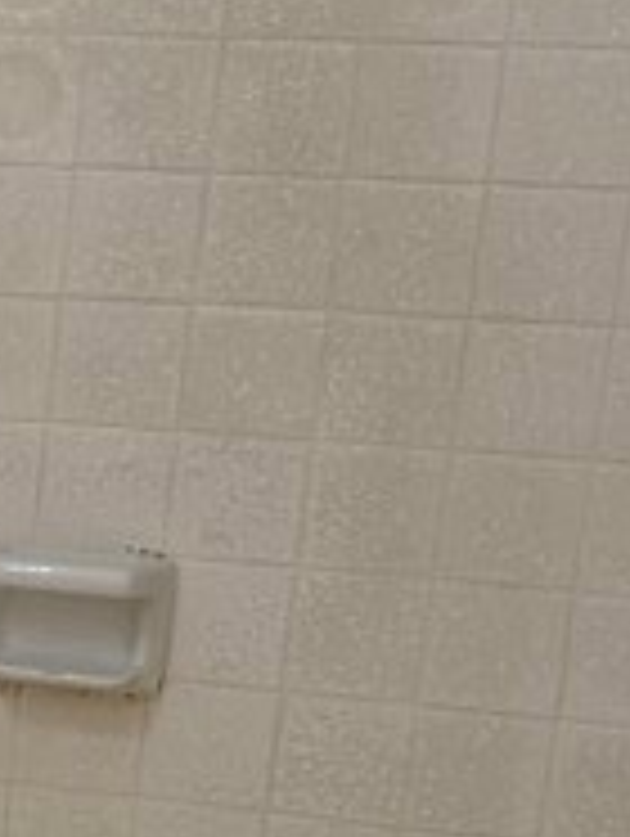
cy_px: 878
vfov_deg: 14.6
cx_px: -864
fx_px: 3196
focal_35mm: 132
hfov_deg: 9.9
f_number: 1.78
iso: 160
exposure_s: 1/120
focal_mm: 6.76
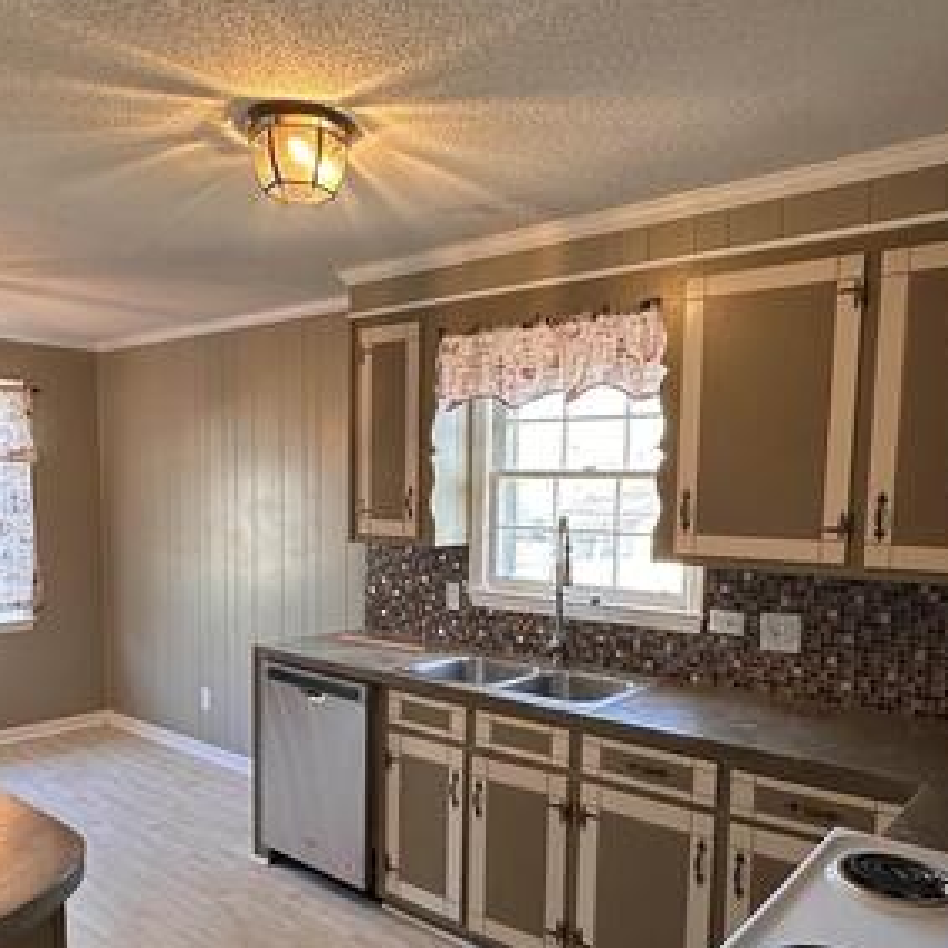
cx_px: 462
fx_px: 868
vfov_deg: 56.8
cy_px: 580
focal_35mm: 28
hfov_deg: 57.3
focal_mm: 2.22
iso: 200
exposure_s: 1/60
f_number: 2.2
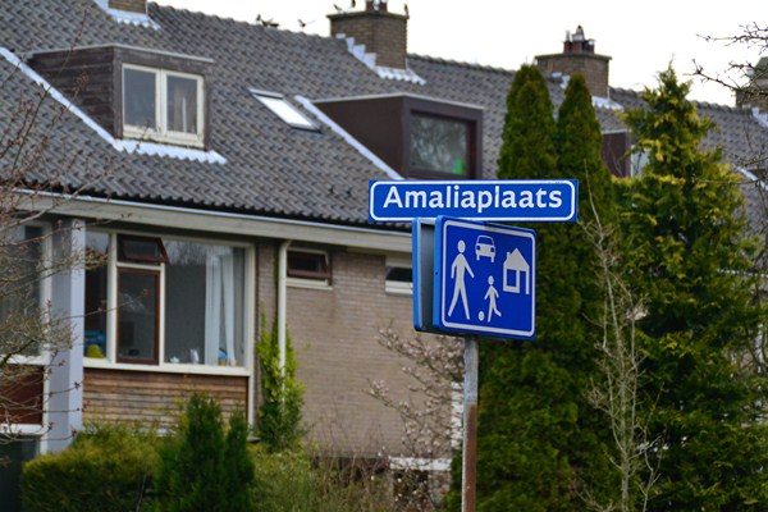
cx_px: 384
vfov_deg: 7.6
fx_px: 3840
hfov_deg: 11.4
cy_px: 256
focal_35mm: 180
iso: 1600
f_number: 8
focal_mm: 120
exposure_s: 1/1000
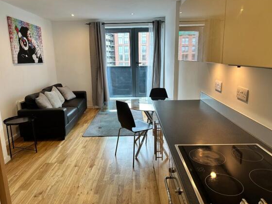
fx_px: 196
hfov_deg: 69.4
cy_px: 99
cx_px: 134
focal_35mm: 25
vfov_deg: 54.9
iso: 100
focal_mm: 6.86
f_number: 1.78
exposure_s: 1/100
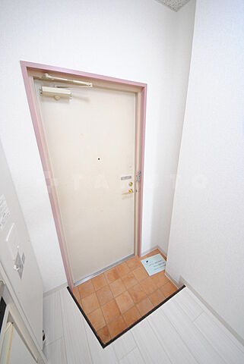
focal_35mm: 12
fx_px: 122
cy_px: 182
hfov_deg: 90.1
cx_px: 122
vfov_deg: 112.6
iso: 1600
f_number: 4.5
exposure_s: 1/30
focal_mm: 8
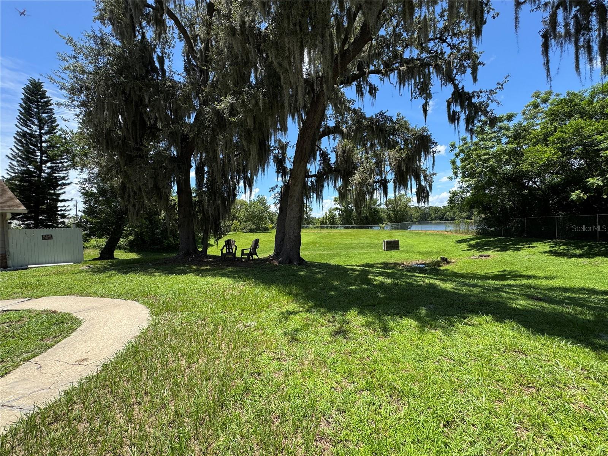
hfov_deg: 102.1
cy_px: 228
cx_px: 304
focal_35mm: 14
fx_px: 246
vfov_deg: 85.7
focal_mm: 2.22
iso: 50
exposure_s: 1/944
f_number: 2.2
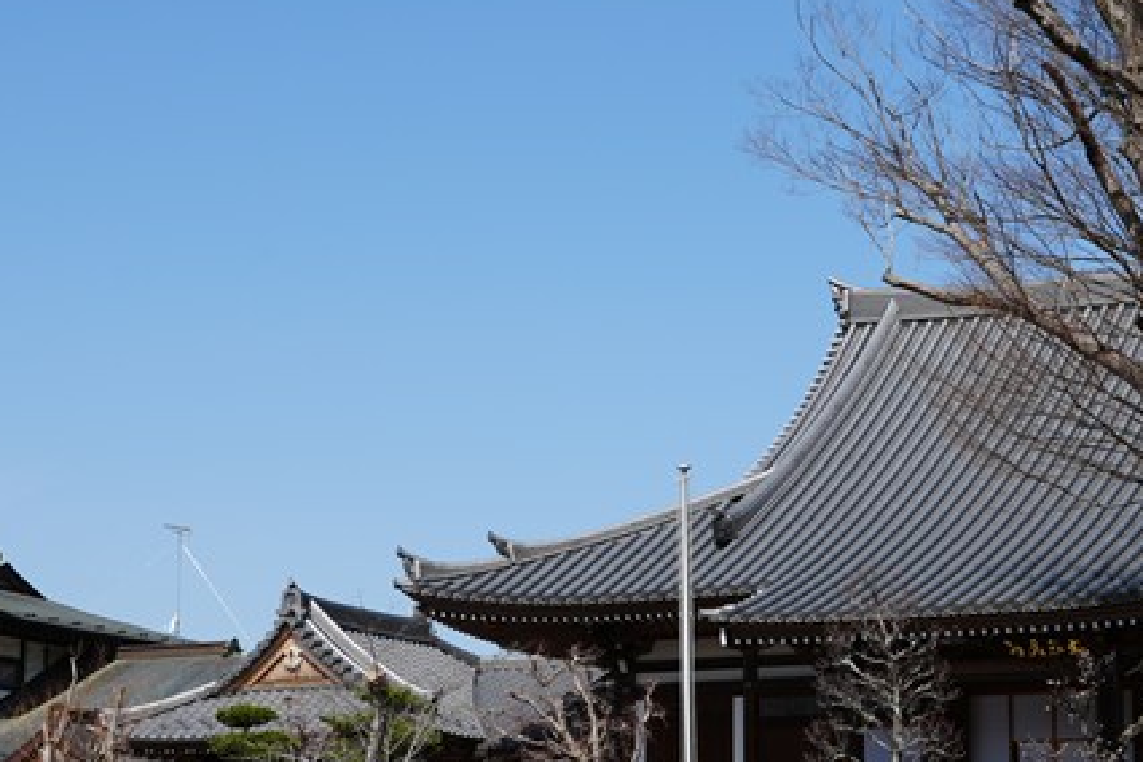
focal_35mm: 101
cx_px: 601
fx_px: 3206
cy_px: 494
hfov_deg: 20.2
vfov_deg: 13.5
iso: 100
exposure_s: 1/200
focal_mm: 42
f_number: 10
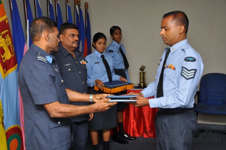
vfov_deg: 28.0
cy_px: 75
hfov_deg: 41.2
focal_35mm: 48
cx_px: 113
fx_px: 301
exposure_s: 1/125
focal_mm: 32
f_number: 6.7
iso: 200
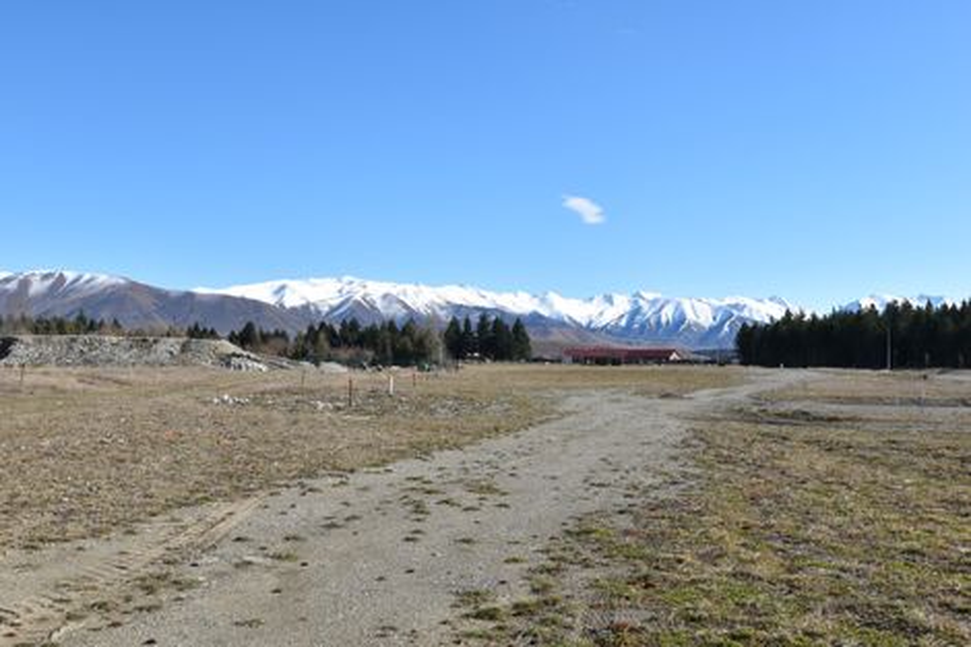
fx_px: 971
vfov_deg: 36.8
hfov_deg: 53.1
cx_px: 486
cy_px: 324
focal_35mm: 36
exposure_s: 1/400
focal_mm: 24
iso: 200
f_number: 10
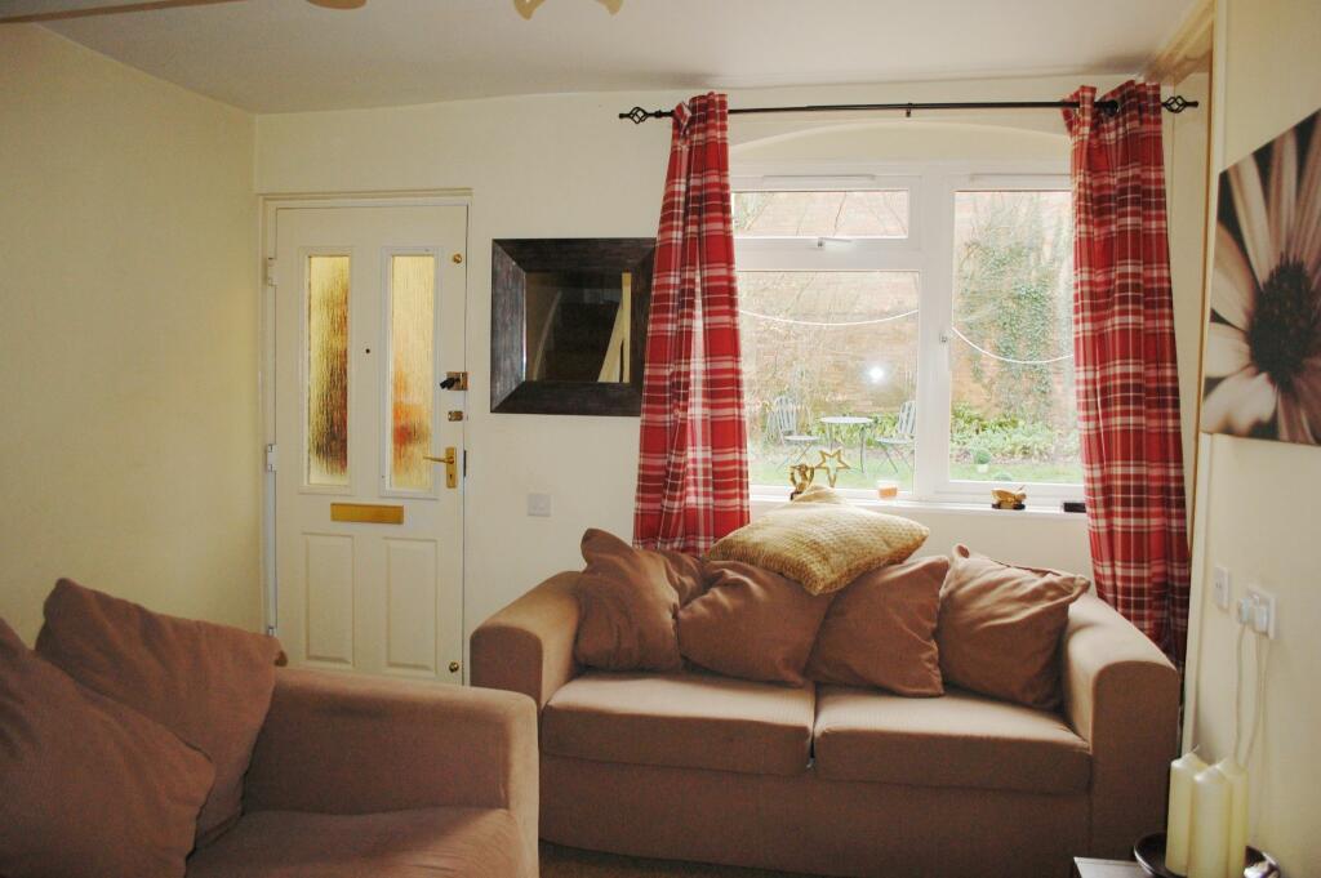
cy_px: 439
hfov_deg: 67.4
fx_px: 990
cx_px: 660
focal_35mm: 27
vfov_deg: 47.9
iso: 400
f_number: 3.5
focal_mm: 18
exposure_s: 1/60
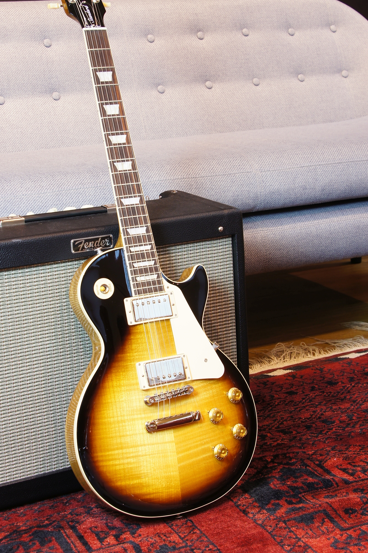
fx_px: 931
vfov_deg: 33.1
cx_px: 162
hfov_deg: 22.3
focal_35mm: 61
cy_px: 239
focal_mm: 35
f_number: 7.1
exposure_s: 1/2
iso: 100
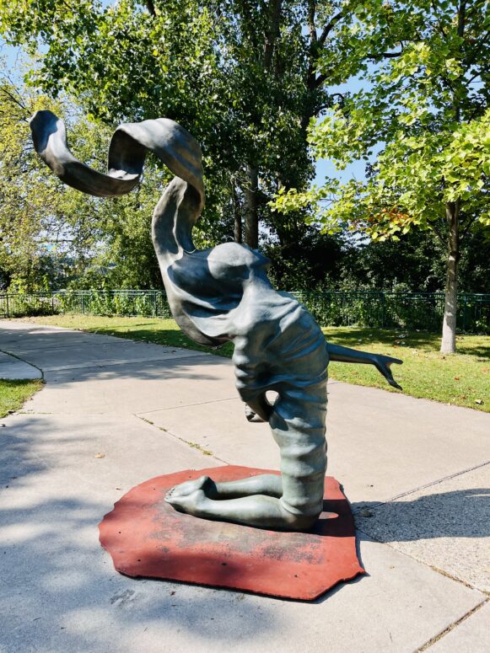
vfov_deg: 67.3
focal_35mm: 26
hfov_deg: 53.1
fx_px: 491
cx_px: 245
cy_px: 326
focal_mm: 5.1
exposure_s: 1/1748
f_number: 1.6
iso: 50
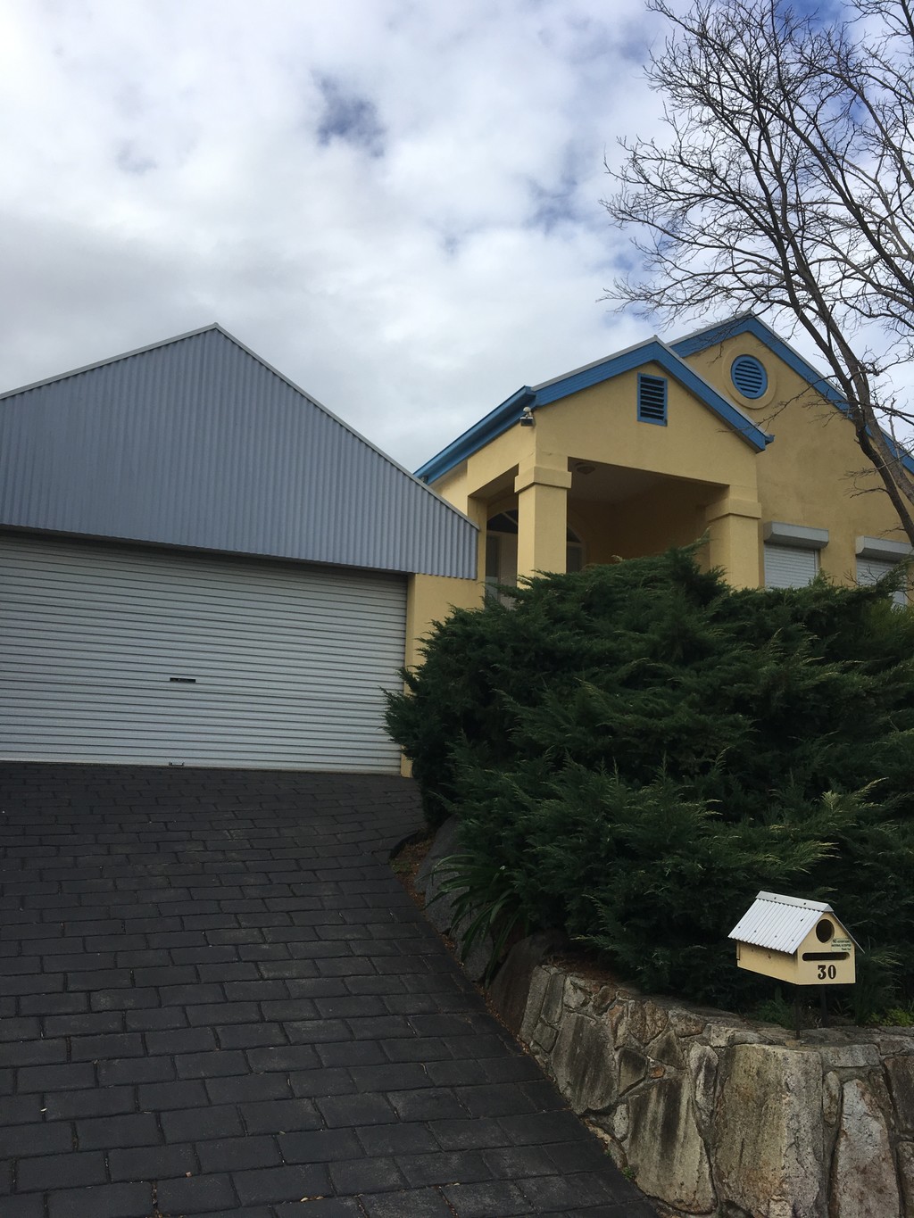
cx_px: 457
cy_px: 609
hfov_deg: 48.2
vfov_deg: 61.7
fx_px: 1021
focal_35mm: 29
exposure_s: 1/1350
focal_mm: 4.15
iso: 25
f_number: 2.2
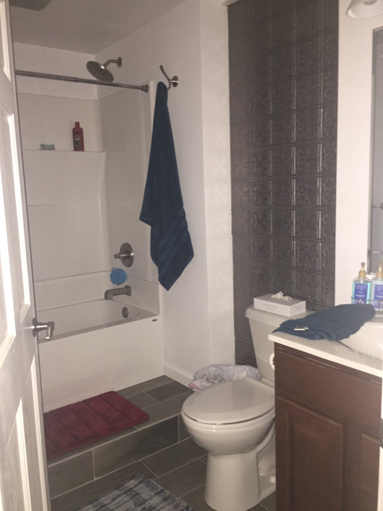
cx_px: 192
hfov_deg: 48.2
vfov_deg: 61.7
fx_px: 428
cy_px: 256
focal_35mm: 29
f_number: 2.2
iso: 250
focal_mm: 4.15
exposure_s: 1/16
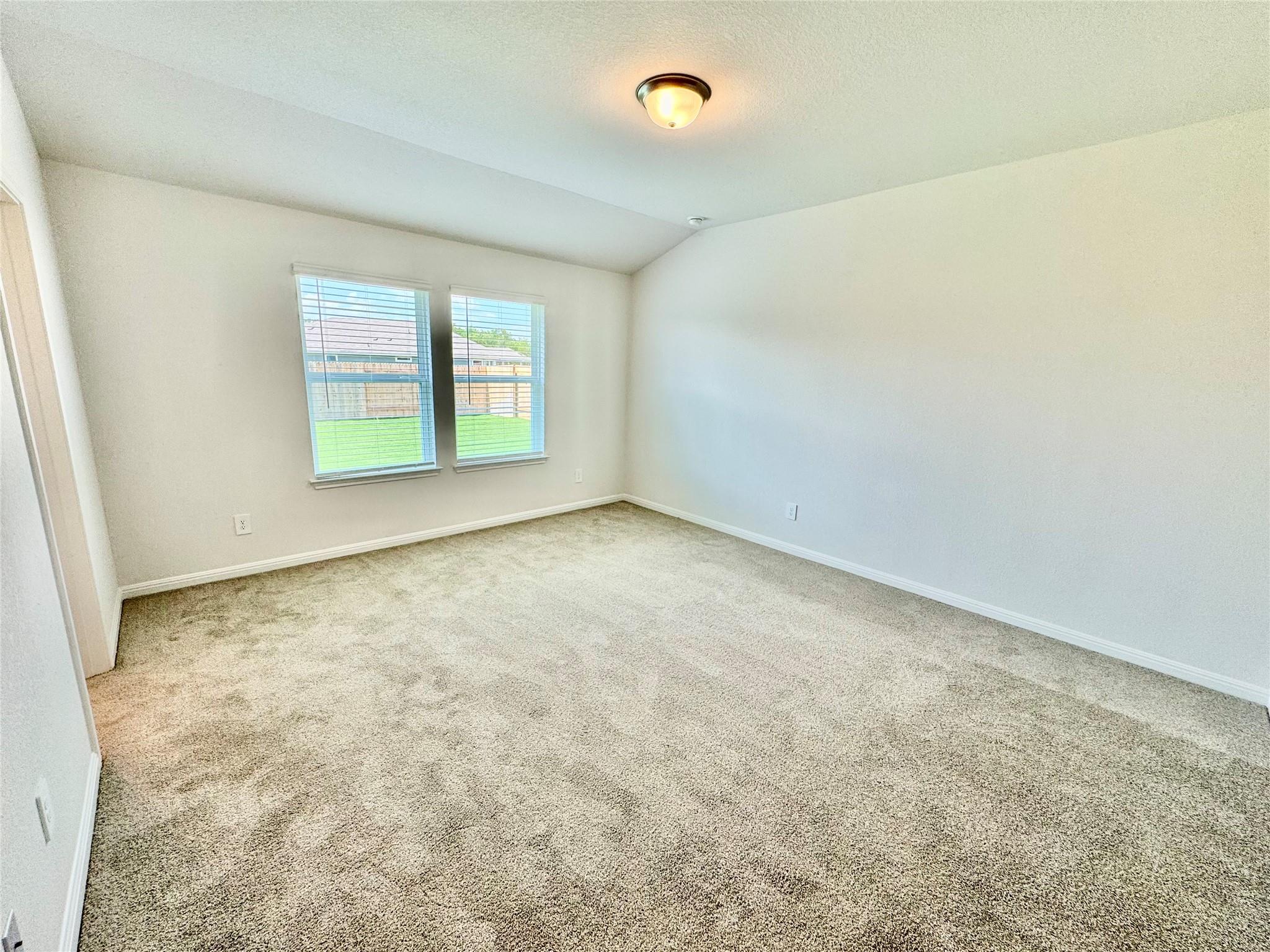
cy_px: 476
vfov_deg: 85.7
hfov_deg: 102.1
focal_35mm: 14
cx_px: 635
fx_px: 514
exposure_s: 1/120
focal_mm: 2.22
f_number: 2.2
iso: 64
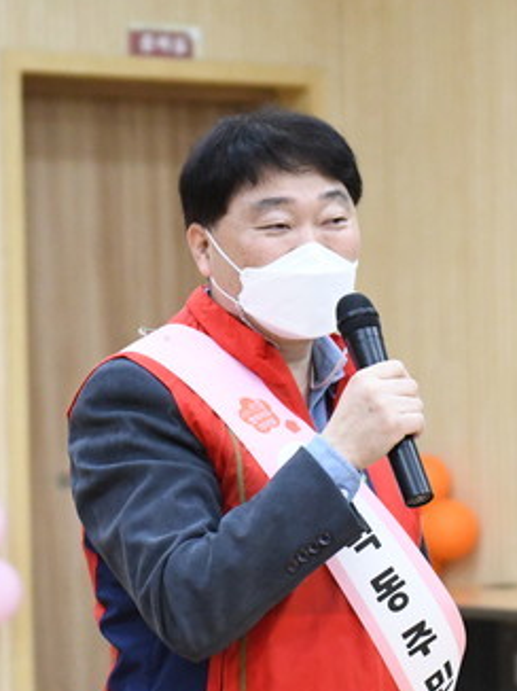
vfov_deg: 10.6
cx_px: 305
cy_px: 350
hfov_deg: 8.0
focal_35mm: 186
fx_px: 3709
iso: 8000
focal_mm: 70
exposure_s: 1/1600
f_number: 2.8
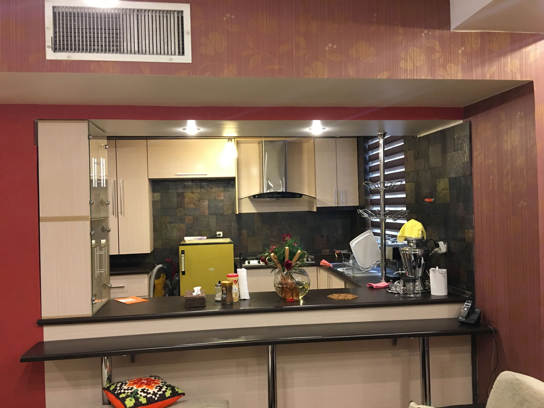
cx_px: 272
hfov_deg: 61.7
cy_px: 204
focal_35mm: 29
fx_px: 456
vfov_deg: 48.2
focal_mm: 4.15
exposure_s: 1/10
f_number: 2.2
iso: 80
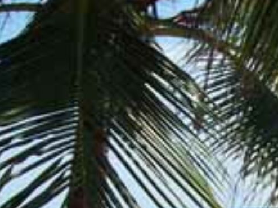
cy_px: 274
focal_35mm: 175
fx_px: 1405
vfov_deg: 8.4
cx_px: 407
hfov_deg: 10.9
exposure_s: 1/435
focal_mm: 7.6
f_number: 5.4
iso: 80
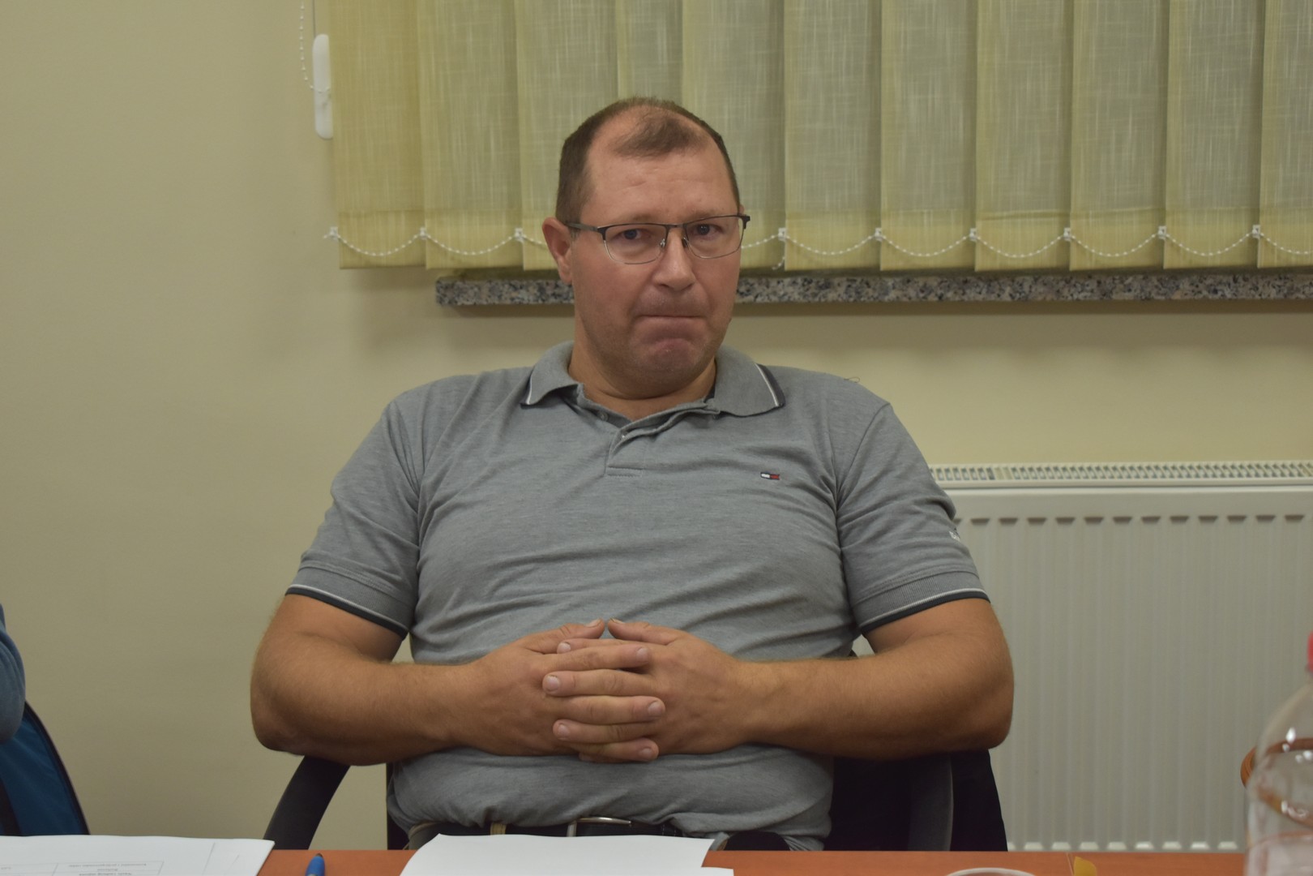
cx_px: 656
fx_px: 2626
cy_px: 438
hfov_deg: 28.1
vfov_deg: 18.9
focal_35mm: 72
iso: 800
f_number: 5.3
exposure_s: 1/125
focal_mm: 48
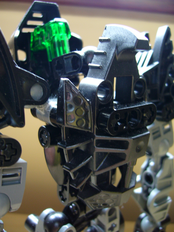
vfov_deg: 52.6
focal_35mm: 35
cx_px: 87
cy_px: 116
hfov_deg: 40.7
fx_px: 235
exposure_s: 1/20
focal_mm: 5.8
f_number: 2.8
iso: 100
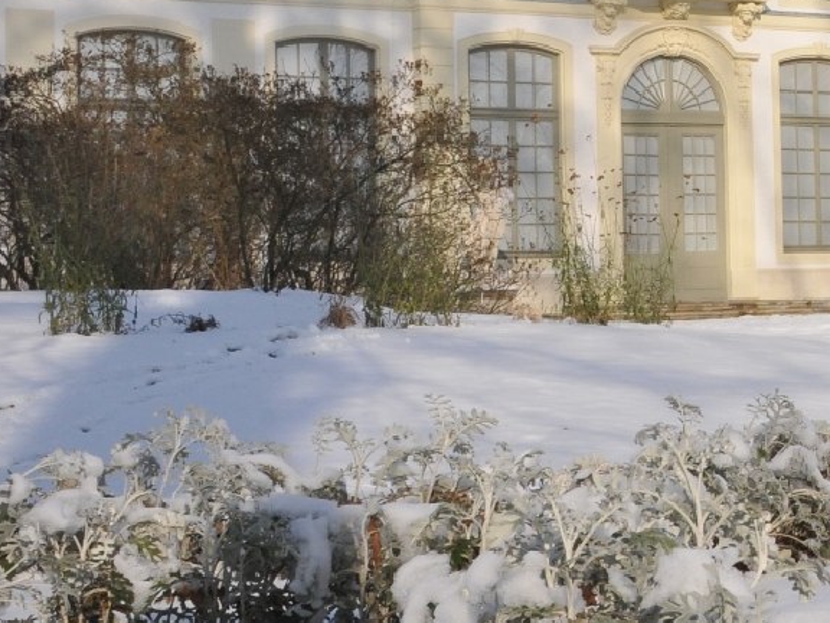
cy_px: 185
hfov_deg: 18.8
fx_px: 2302
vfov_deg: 15.4
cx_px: 1108
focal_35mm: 96
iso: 250
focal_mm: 20
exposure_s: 1/125
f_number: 16
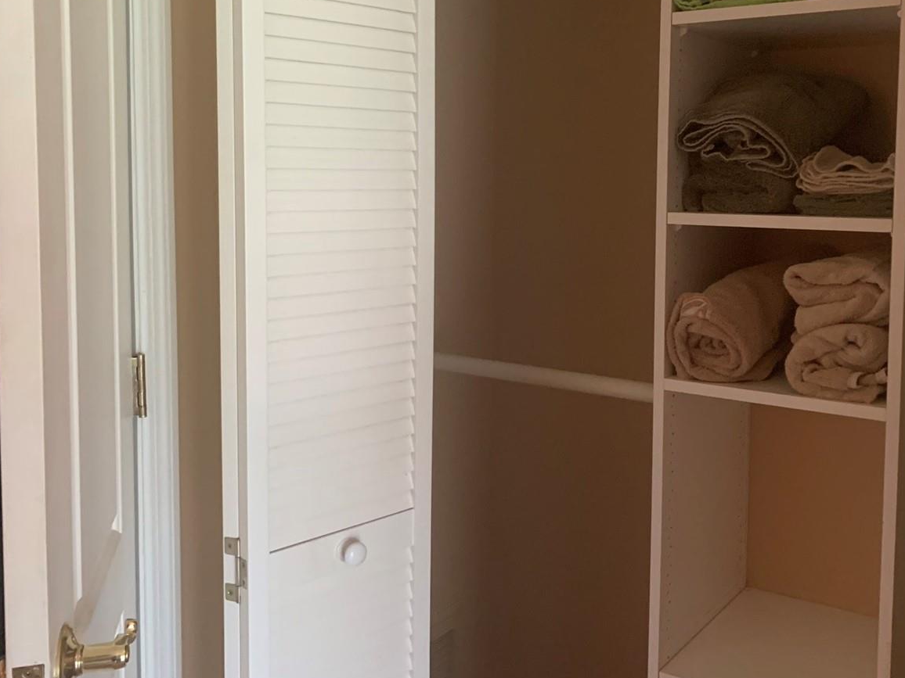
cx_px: 590
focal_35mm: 36
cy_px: 233
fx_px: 941
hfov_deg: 50.6
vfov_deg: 39.2
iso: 400
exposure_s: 1/40
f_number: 1.8
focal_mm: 4.25
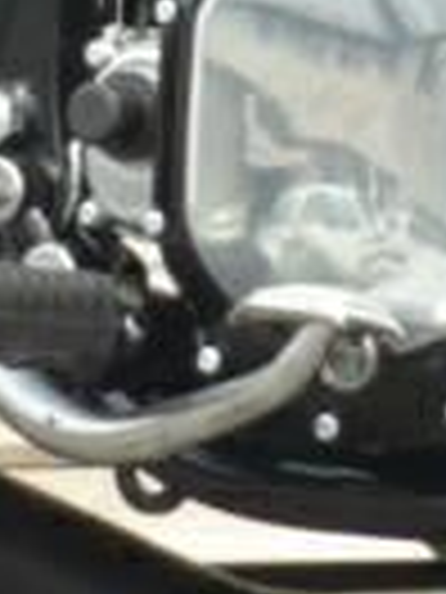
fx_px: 6769
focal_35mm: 394
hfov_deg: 3.8
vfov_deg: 5.0
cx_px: 487
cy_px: 94
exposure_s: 1/400
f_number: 3.2
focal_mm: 8.4
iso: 100
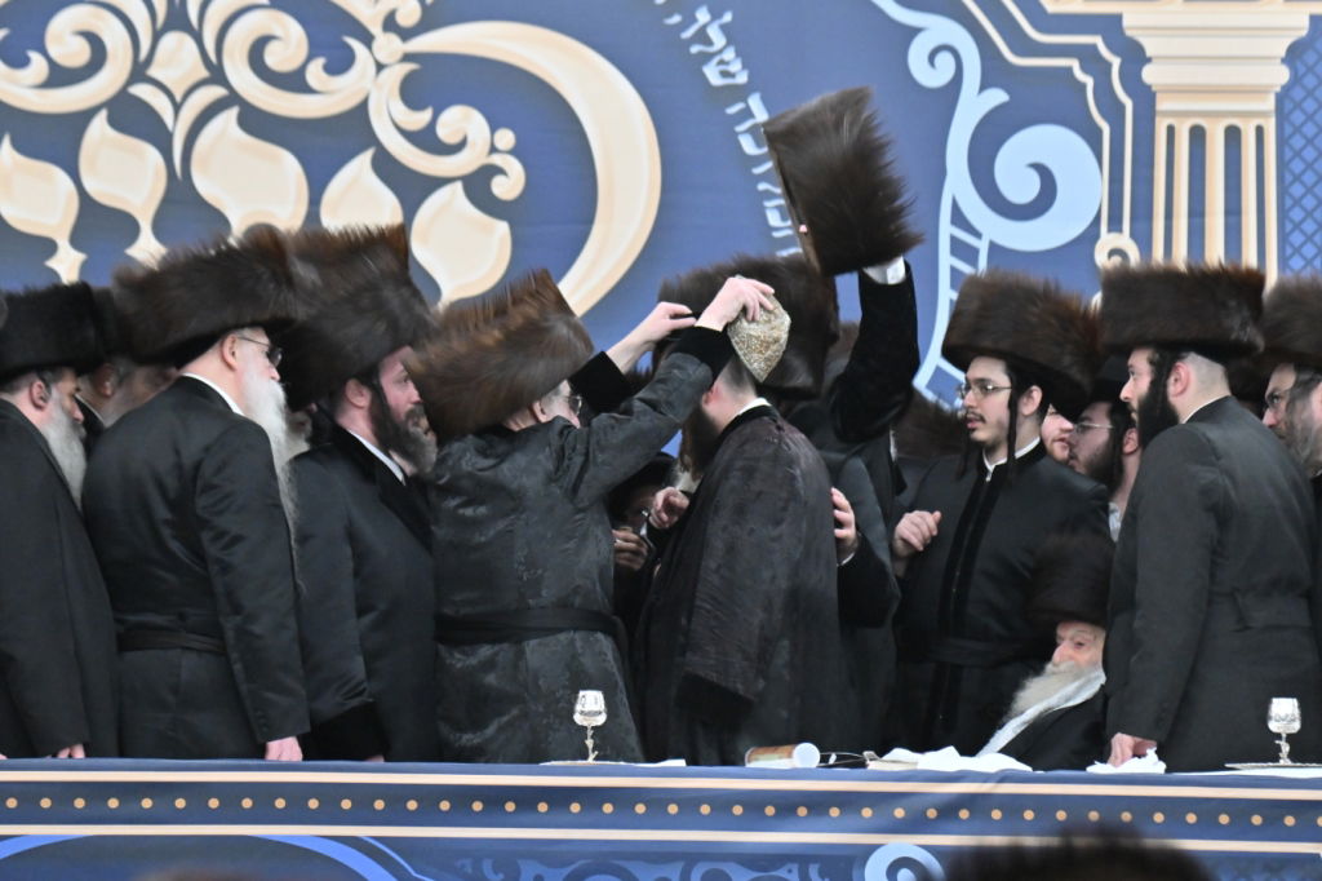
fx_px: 6607
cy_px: 440
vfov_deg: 7.6
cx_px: 661
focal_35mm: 180
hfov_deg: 11.4
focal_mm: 120
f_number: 4
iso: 2000
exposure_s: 1/250
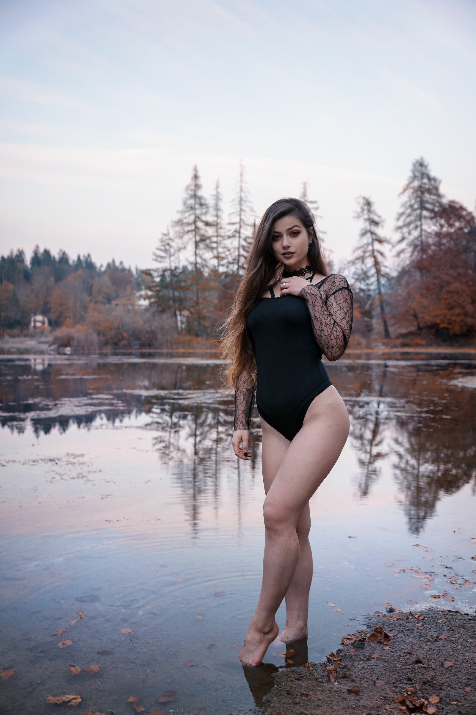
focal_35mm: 34
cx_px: 238
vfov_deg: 55.8
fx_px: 674
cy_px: 358
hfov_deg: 38.9
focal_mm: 34
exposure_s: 1/20
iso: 400
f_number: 3.5
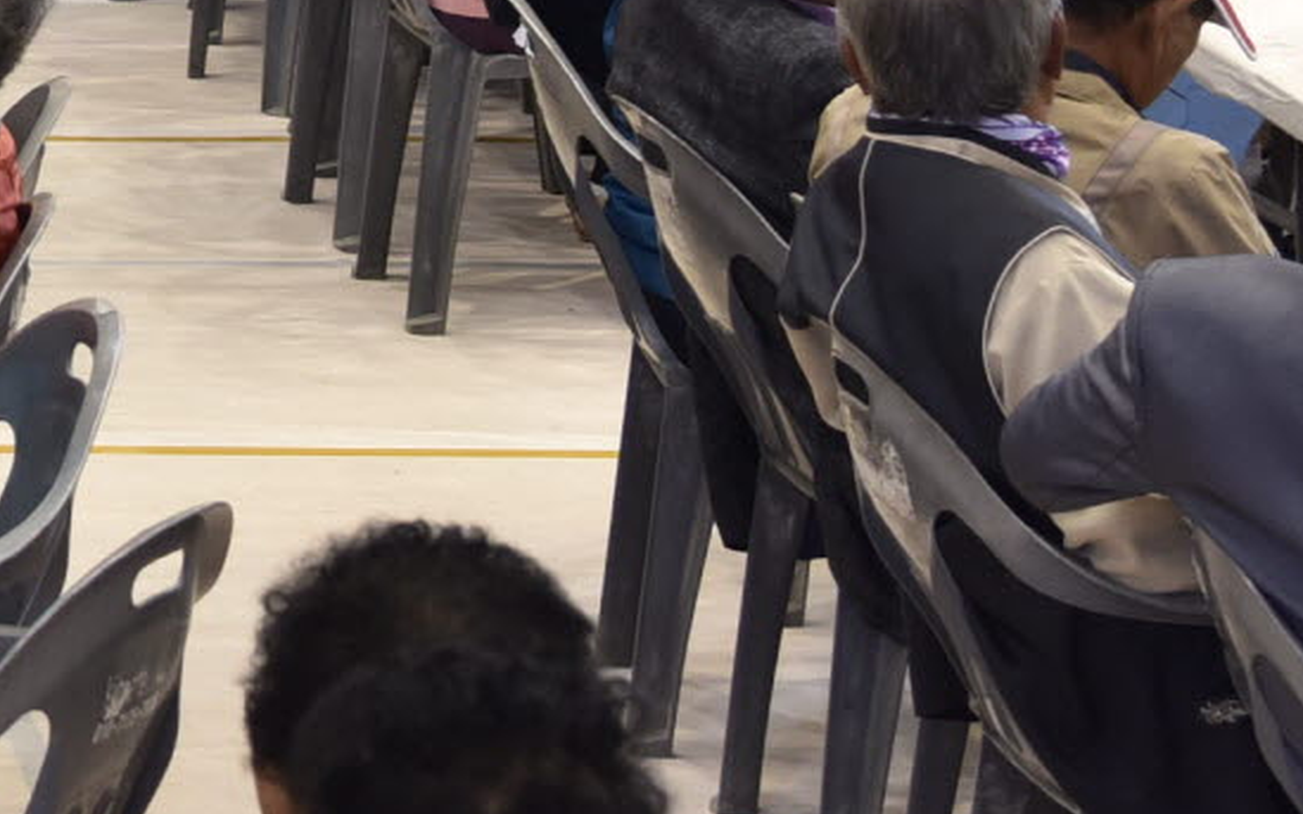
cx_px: -916
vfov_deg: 6.0
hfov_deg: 9.4
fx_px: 7599
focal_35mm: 214
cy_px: -922
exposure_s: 1/125
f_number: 4.5
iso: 800
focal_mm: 48
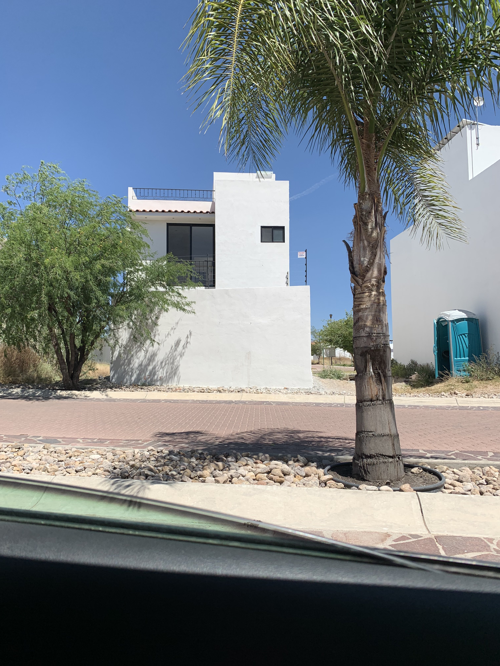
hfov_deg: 53.1
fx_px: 501
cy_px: 333
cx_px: 250
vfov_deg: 67.3
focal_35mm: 26
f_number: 1.8
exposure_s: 1/3401
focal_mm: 4.25
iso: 25
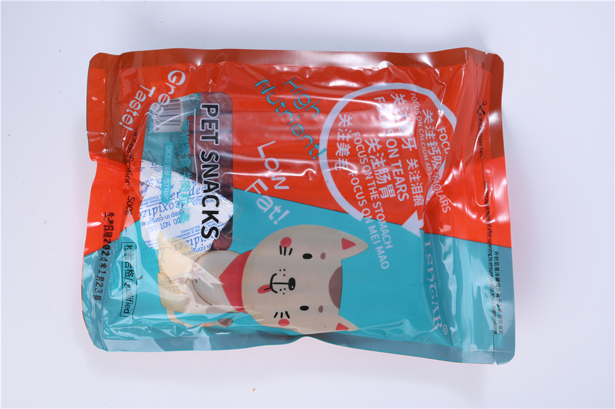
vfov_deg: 24.6
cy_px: 204
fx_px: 939
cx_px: 308
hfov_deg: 36.3
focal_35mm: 55
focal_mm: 55
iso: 160
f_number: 11
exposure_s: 1/125
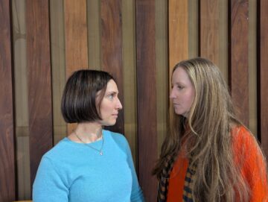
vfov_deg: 56.9
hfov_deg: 71.5
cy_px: 101
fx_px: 186
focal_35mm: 24
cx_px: 134
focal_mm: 6.81
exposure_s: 1/100
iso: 395
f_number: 1.85
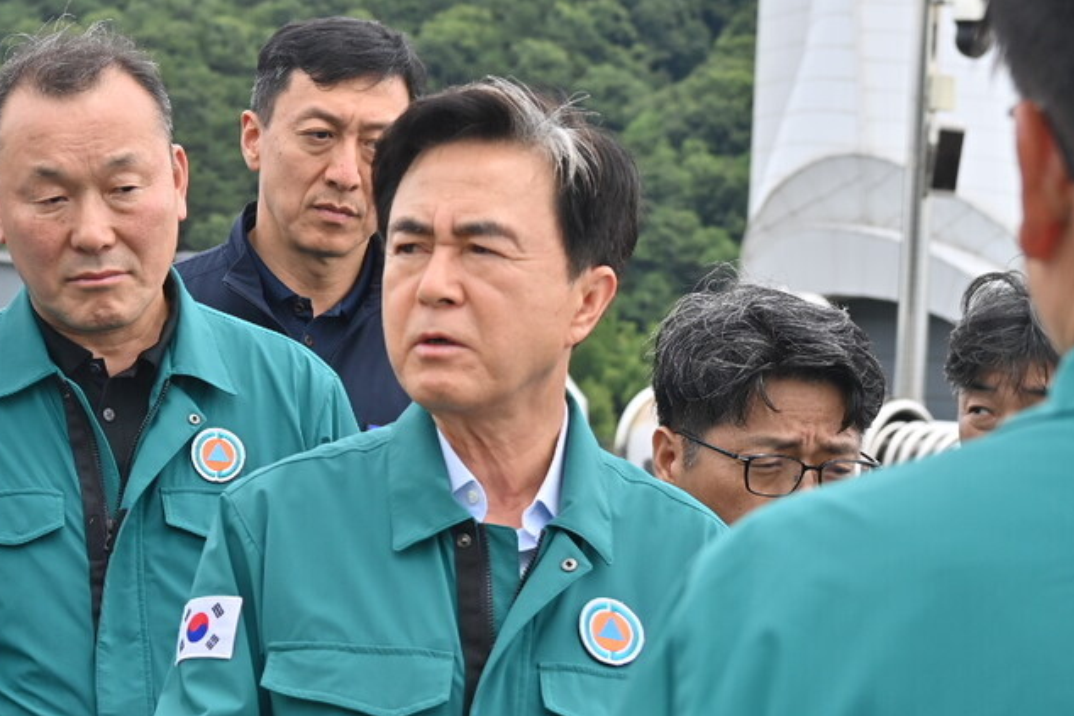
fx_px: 3372
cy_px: 316
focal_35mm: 113
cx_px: 327
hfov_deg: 18.0
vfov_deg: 12.1
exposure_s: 1/320
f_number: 7.1
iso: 100
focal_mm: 56
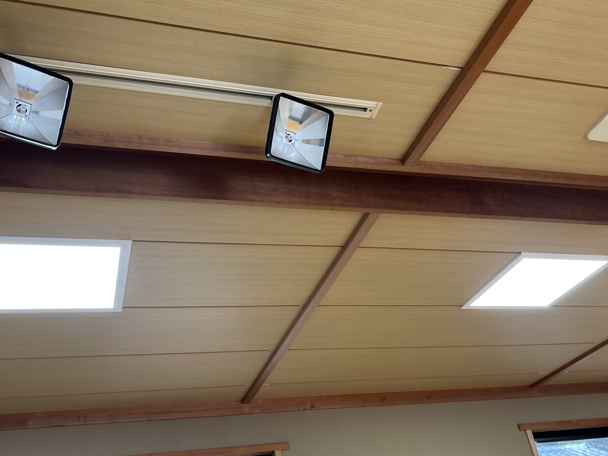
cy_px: 273
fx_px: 632
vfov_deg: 39.5
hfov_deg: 51.4
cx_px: 305
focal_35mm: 36
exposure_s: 1/122
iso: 80
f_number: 1.6
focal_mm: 5.1
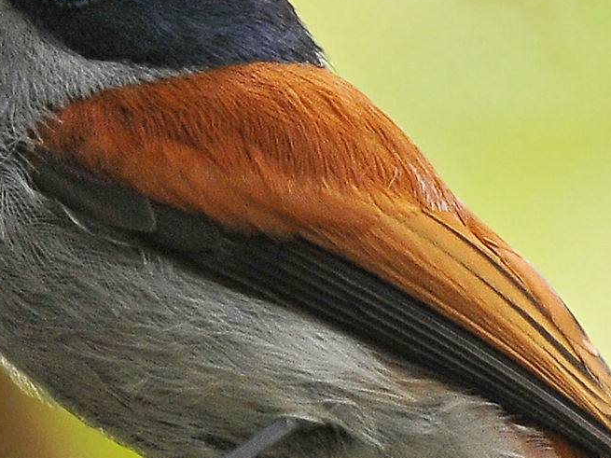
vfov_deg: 0.7
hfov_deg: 0.9
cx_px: -86
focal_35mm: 2217
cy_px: 201
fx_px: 39125
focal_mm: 420
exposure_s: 1/60
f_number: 6.3
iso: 640
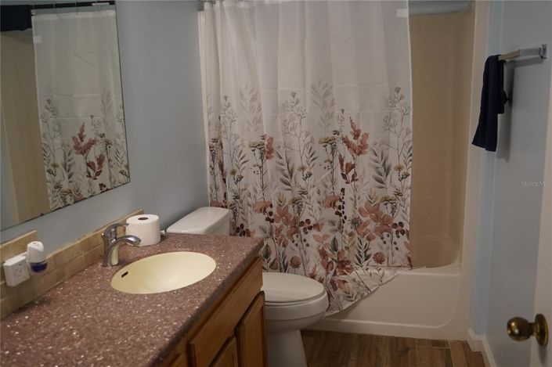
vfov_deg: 43.5
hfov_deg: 62.0
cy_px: 184
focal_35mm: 30
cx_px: 276
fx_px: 460
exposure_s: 1/160
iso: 1000
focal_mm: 20
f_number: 4
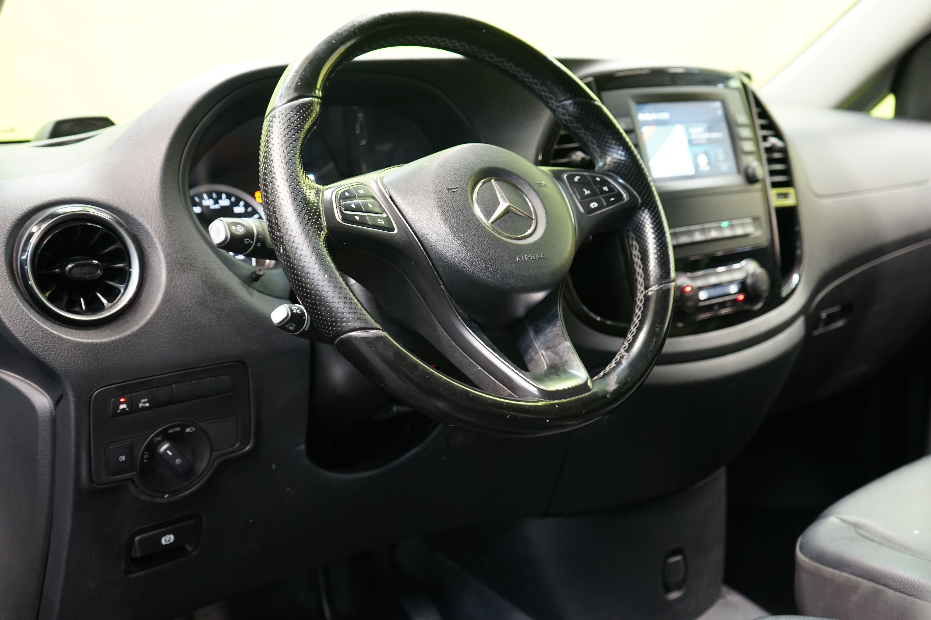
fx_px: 931
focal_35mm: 36
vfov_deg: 36.9
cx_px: 466
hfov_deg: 53.1
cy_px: 310
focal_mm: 36
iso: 1250
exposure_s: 1/13
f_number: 4.5
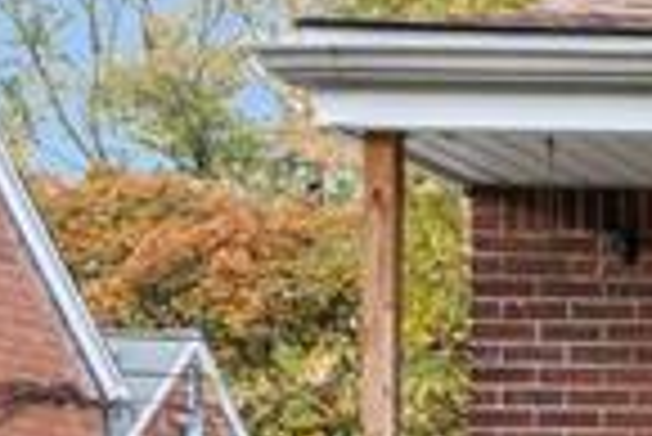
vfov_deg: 6.0
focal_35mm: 226
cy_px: 755
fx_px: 4097
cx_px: 1956
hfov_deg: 7.9
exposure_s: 1/4
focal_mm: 32
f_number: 8
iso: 100
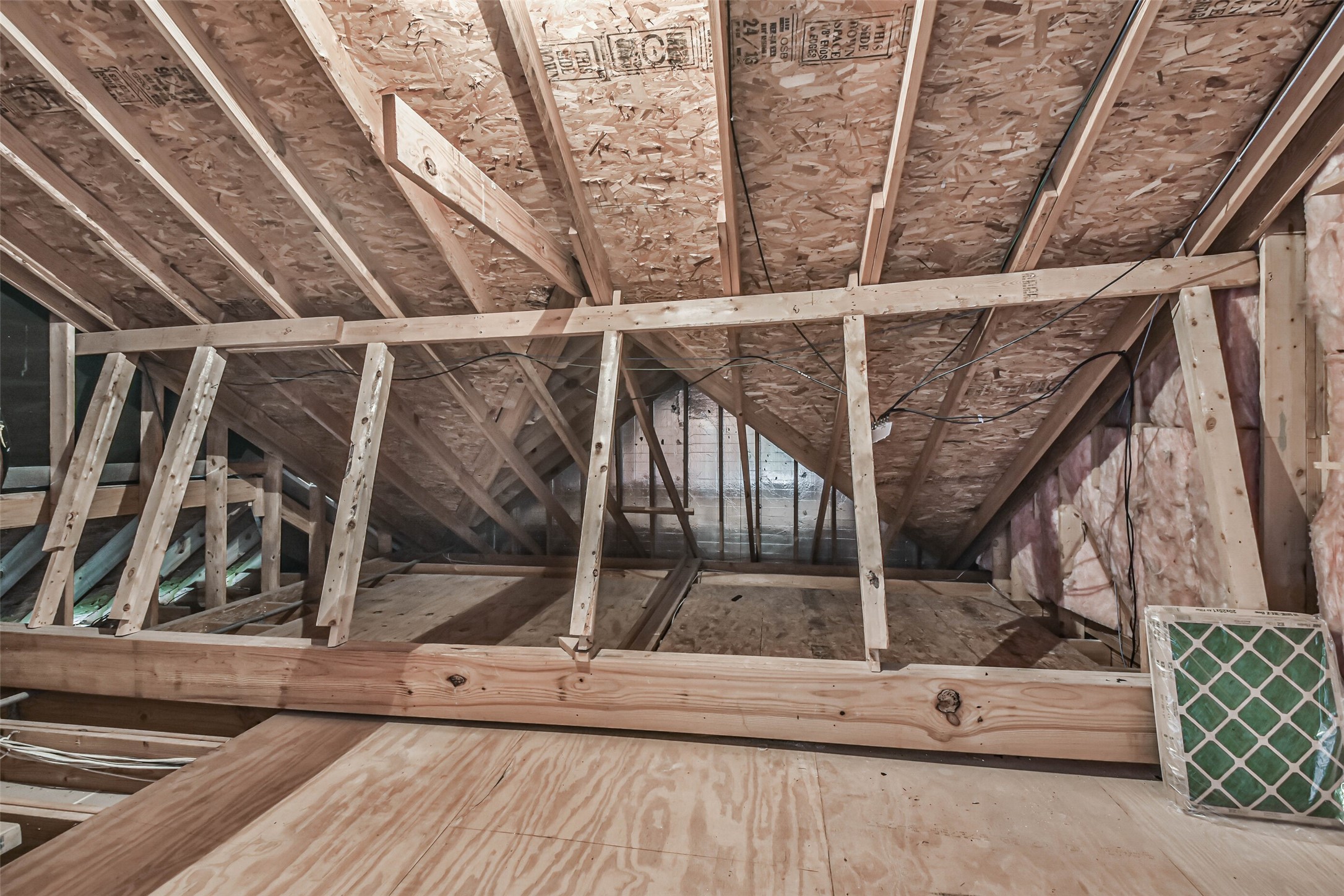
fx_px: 560
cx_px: 672
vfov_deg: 77.3
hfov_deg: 100.4
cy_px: 448
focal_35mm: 15
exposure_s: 1
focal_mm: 10
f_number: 8
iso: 640
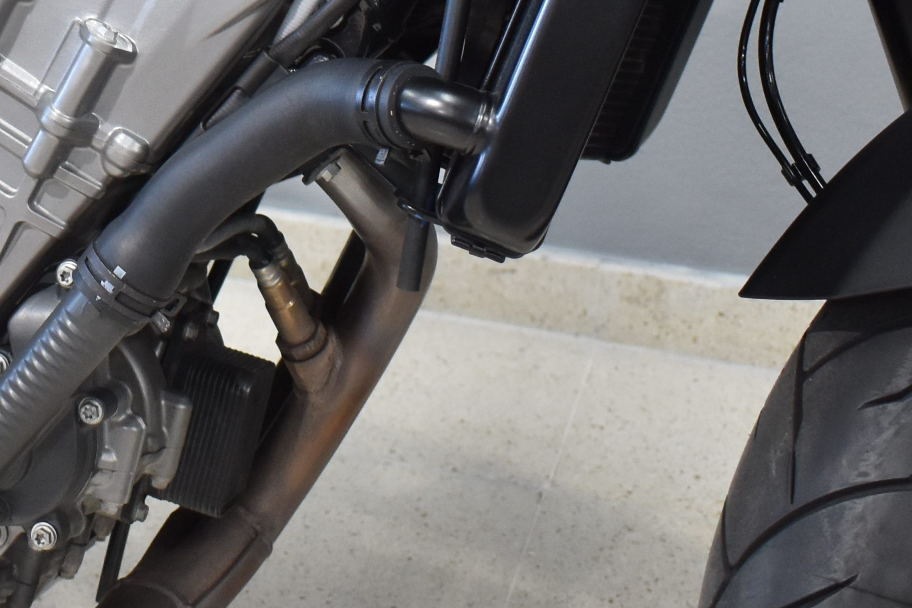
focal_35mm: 89
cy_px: -142
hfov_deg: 22.2
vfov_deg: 14.8
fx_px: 2254
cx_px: 42
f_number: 3.5
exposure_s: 1/50
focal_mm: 18
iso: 800
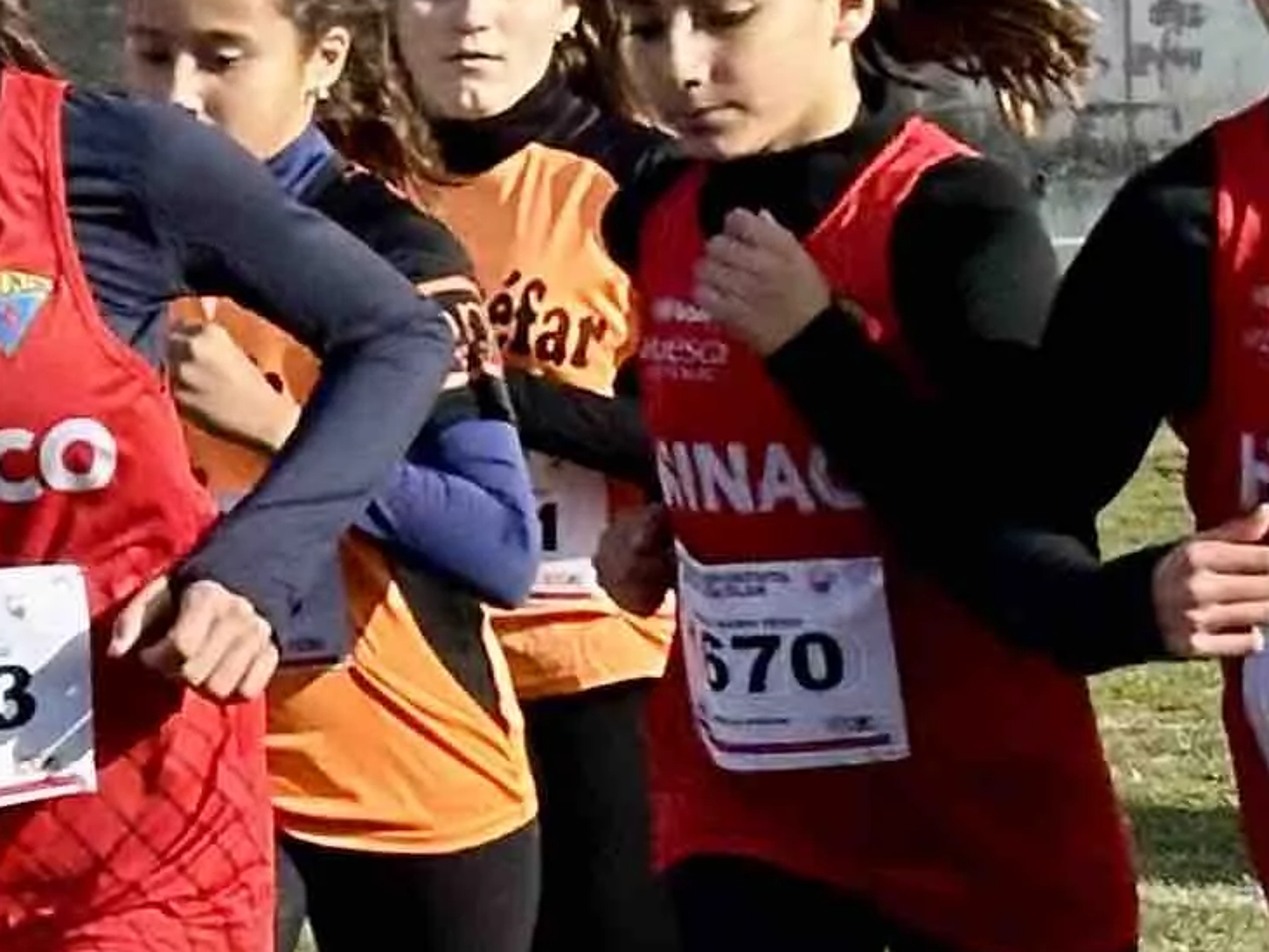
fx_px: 9718
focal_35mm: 265
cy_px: 400
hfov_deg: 7.1
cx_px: -1704
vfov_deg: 5.6
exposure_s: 1/2203
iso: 64
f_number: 1.78
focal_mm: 6.86
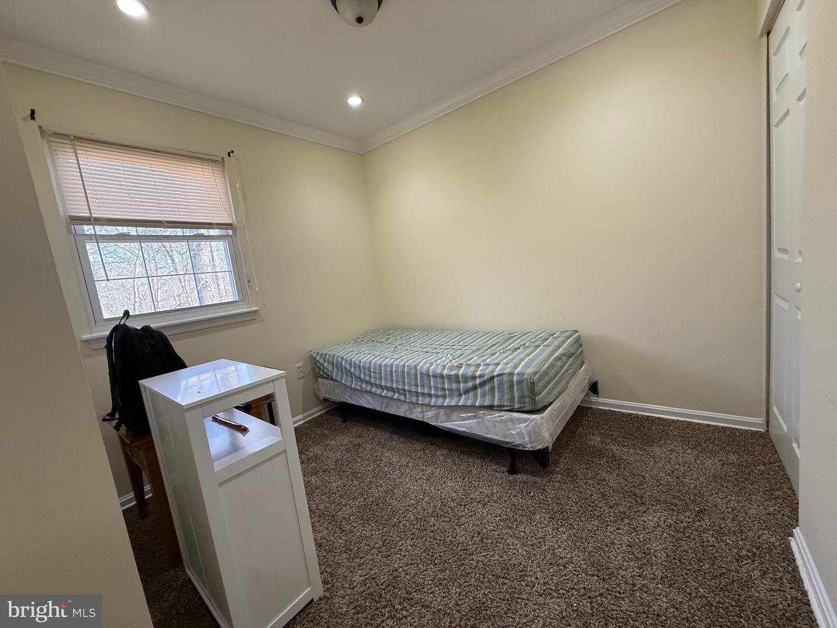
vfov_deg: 85.7
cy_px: 314
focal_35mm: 14
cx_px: 418
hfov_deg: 102.1
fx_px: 339
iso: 320
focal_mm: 2.22
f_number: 2.2
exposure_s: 1/120
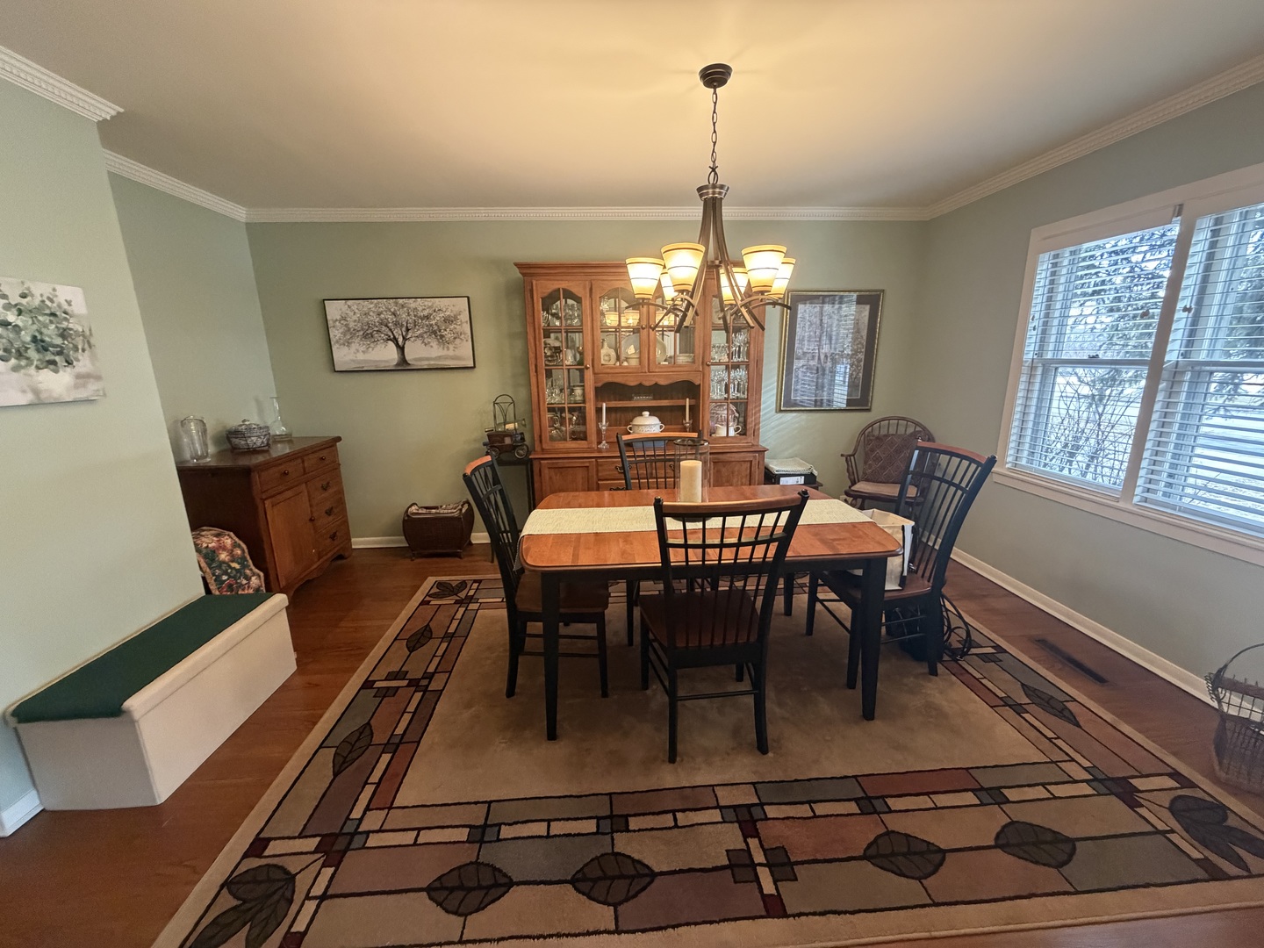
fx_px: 511
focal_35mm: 14
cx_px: 632
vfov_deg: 85.7
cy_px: 474
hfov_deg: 102.1
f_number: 2.2
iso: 640
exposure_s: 1/60
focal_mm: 2.22
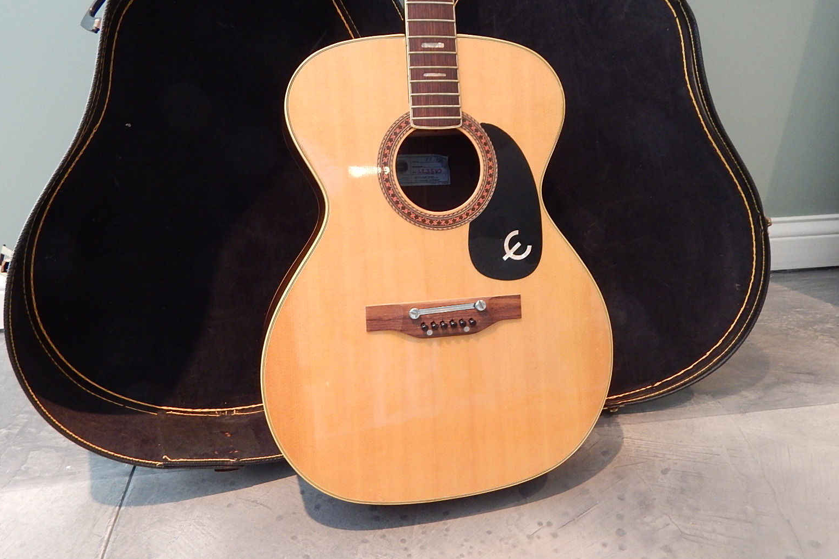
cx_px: 412
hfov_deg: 67.4
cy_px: 261
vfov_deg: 47.9
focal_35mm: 27
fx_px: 629
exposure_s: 1/15
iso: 400
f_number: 3.1
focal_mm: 4.5
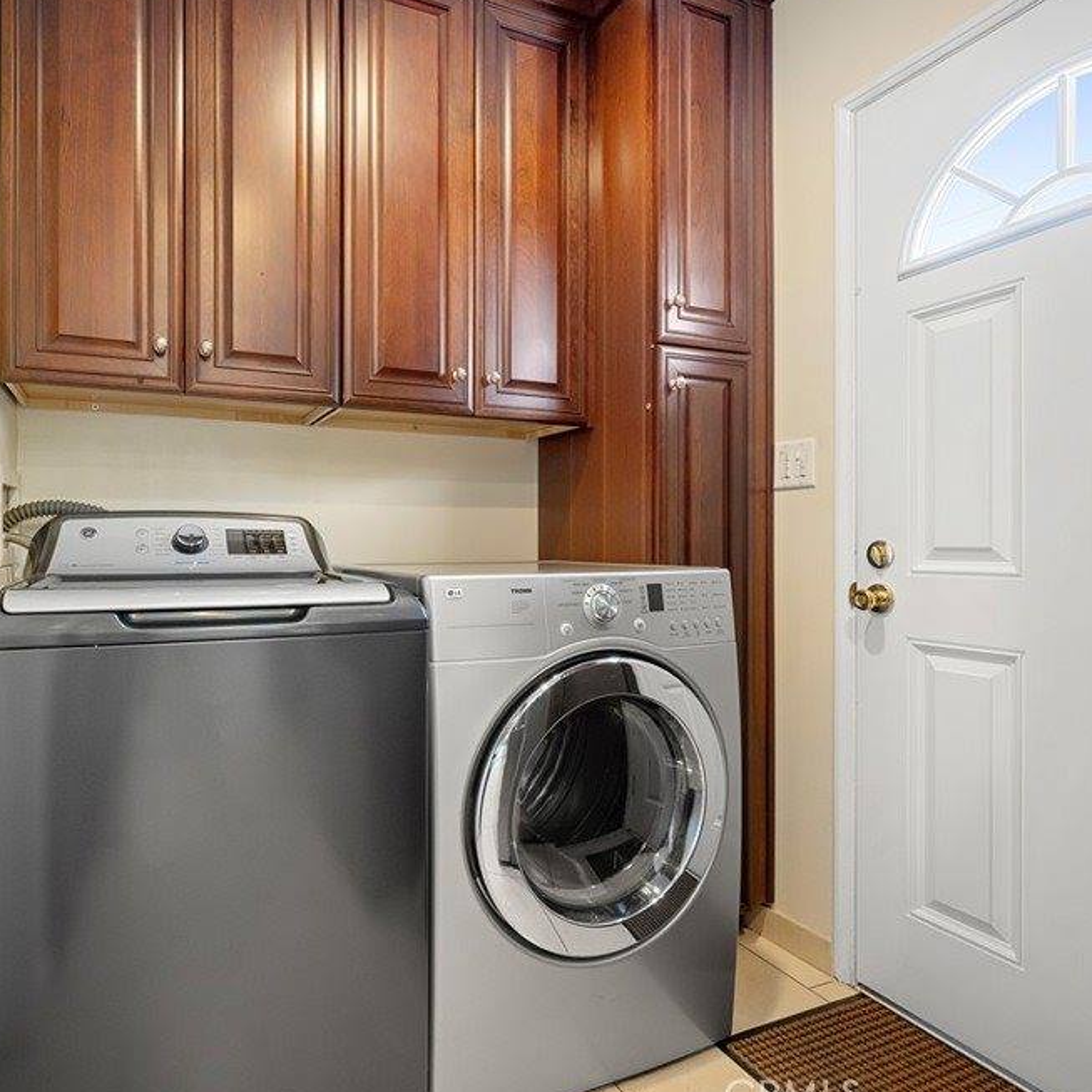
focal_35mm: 20
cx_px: 428
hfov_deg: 73.9
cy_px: 548
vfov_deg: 74.8
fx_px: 714
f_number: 8
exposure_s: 1/5
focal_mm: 15
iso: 125
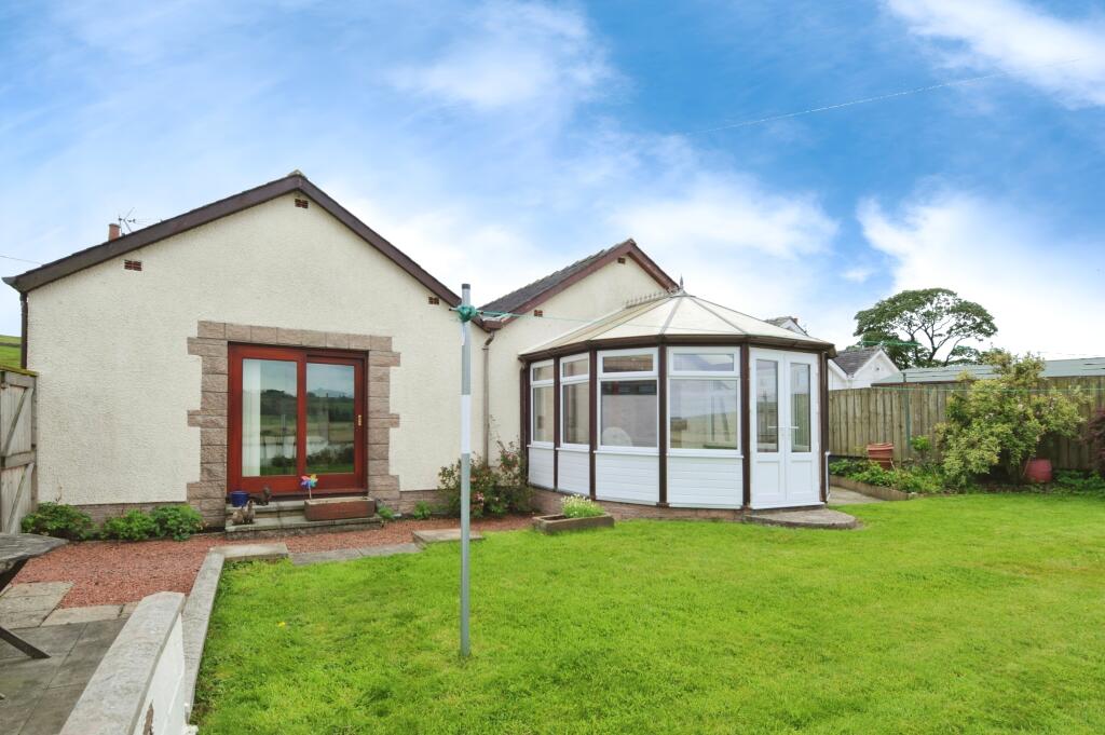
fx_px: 552
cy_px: 368
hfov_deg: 90.0
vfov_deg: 67.3
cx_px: 552
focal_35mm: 18
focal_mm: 12
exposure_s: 1/200
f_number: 7.1
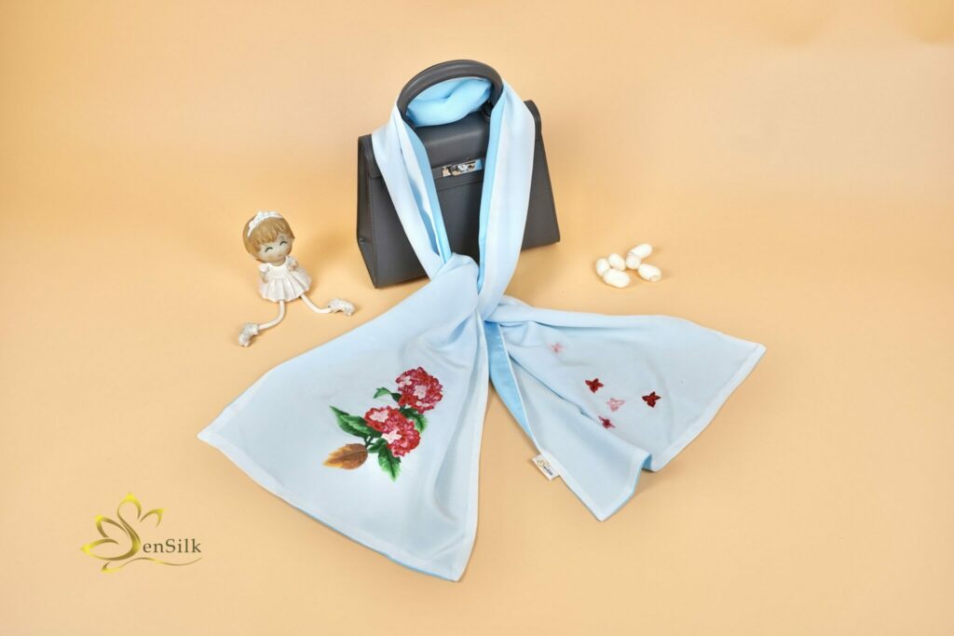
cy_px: 318
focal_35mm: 35
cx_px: 477
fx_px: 928
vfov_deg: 37.9
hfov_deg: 54.4
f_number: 4.5
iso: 400
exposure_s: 1/400
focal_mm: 35
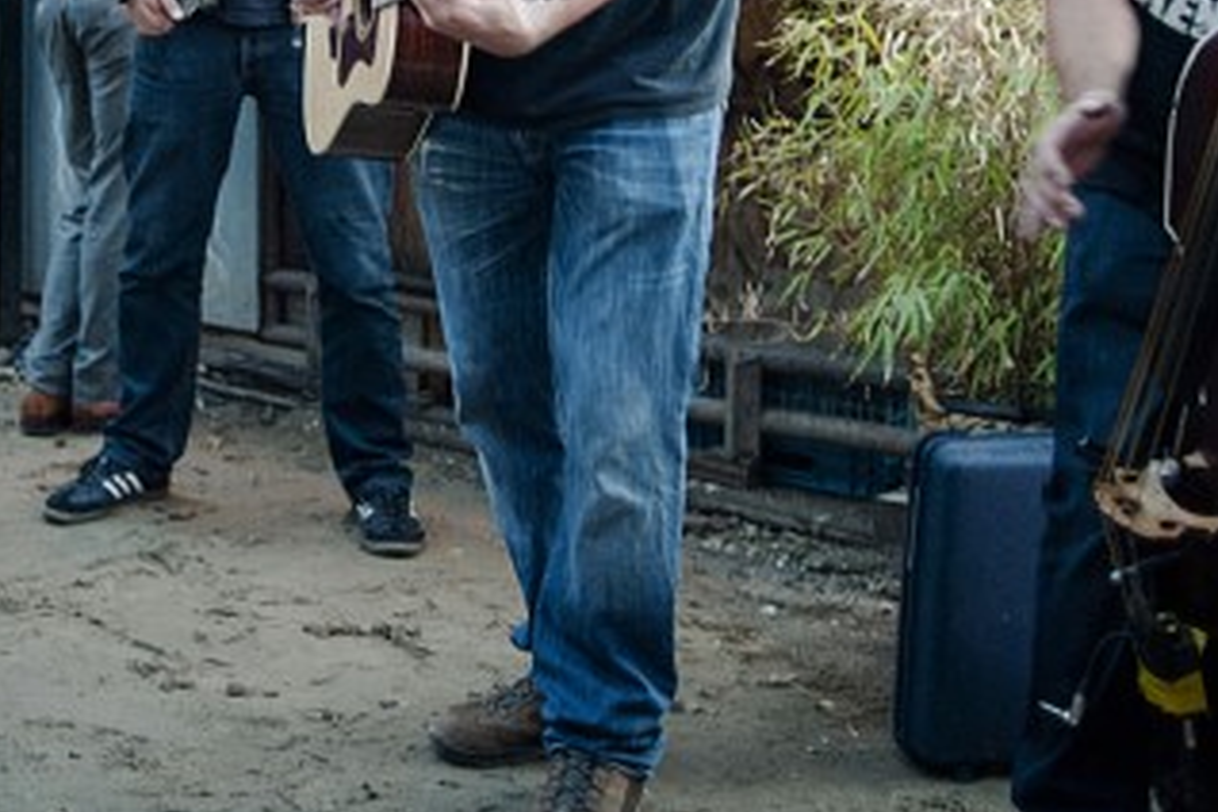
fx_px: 2571
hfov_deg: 26.1
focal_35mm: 76
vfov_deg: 17.5
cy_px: -11
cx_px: 234
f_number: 2
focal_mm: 35
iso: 3200
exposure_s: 1/60
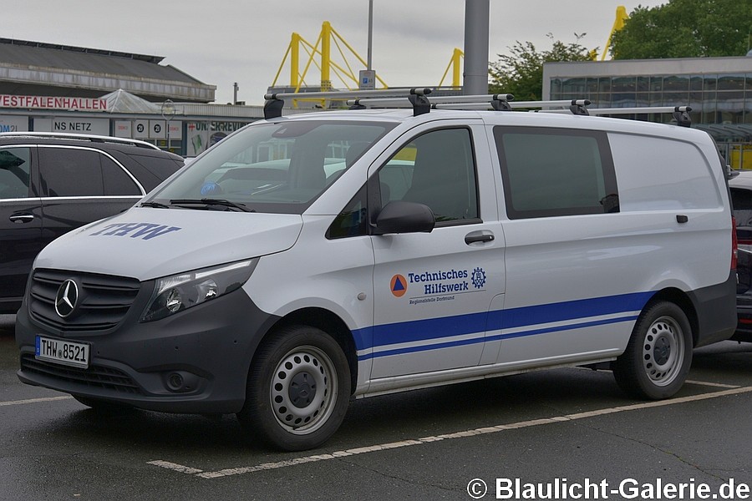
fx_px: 1295
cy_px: 250
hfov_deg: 32.4
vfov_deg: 21.9
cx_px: 376
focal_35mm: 62
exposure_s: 1/250
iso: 200
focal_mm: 62
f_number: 8
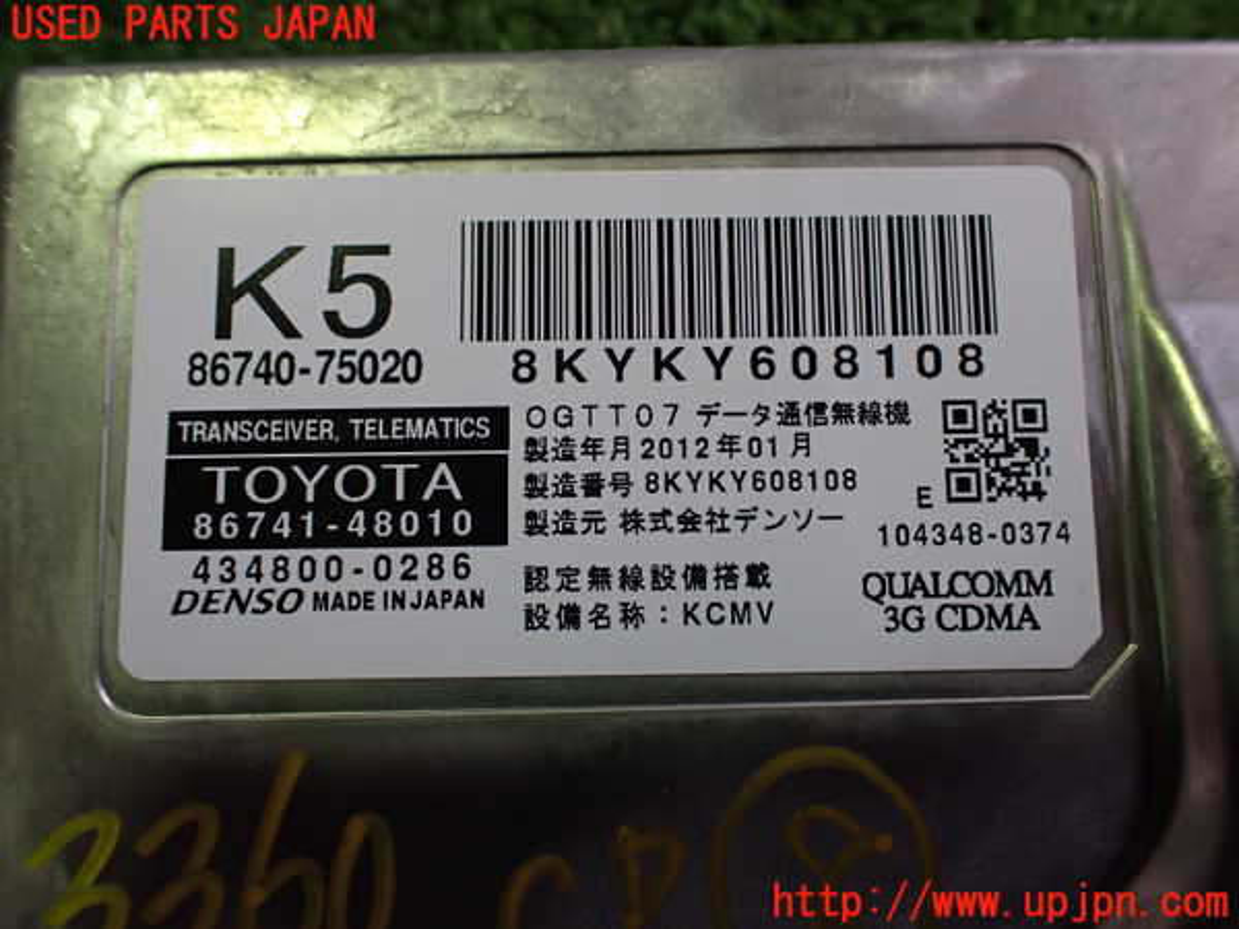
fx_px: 1074
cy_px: 464
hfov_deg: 60.0
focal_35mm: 30
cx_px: 620
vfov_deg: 46.8
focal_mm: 5.4
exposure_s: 1/125
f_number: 2.3
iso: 320
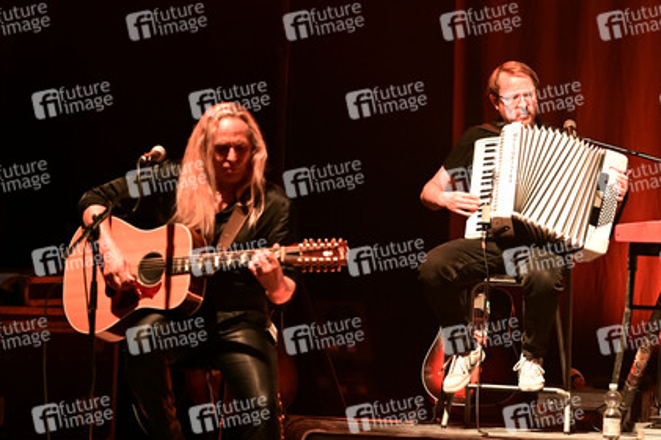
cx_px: 345
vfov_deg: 8.3
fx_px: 3045
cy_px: 218
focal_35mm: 166
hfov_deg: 12.4
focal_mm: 155
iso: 6400
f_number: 3.5
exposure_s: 1/320
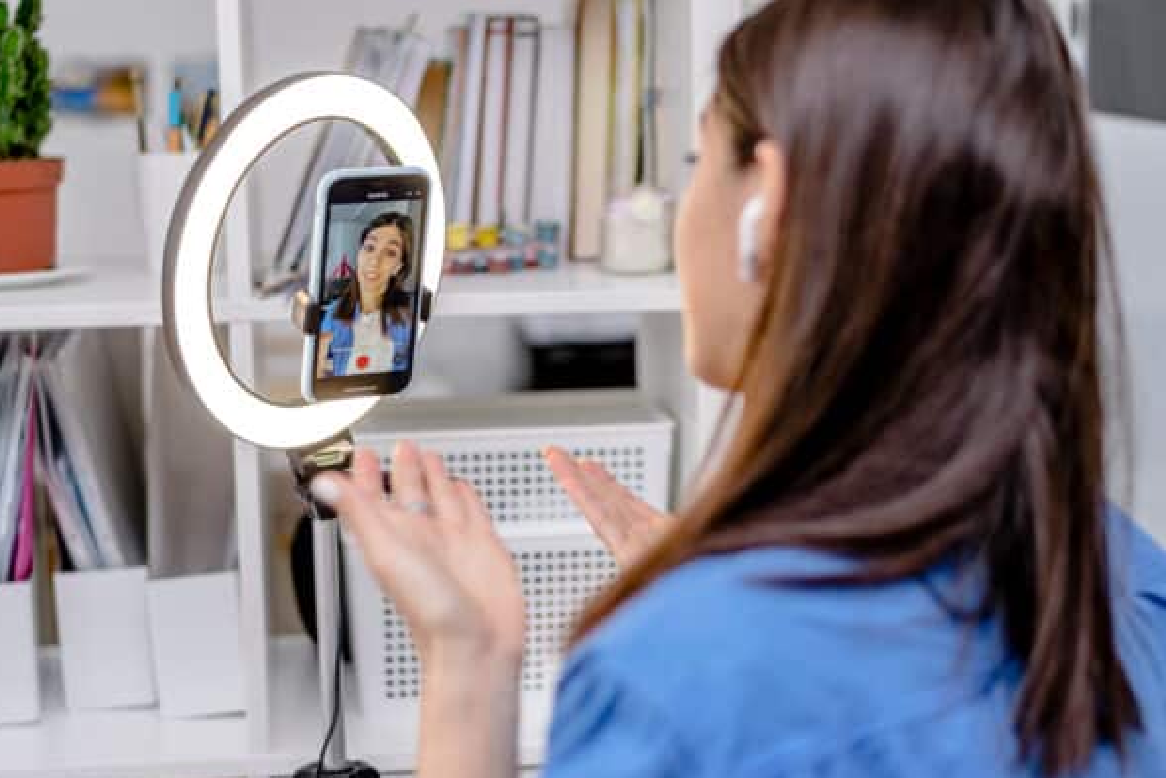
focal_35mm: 76
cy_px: 392
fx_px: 2462
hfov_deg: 26.6
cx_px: 577
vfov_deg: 18.0
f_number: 2
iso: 125
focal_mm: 50
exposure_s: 1/160
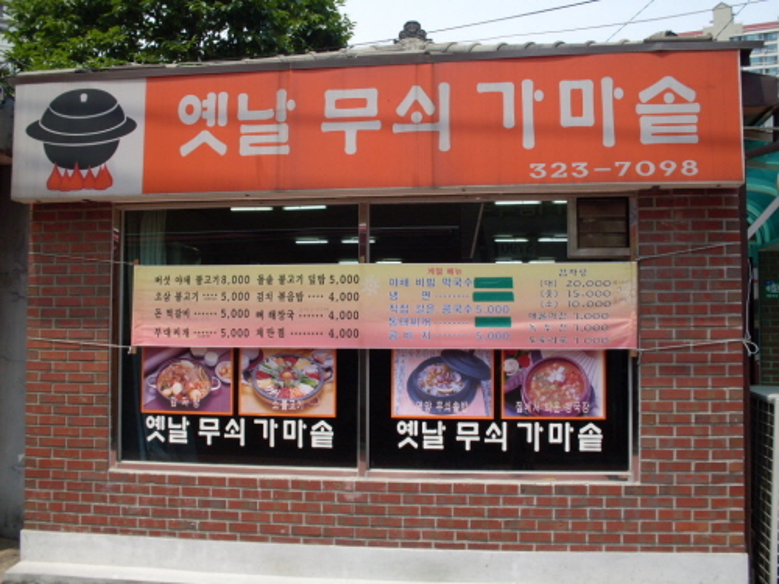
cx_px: 390
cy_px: 292
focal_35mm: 38
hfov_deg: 49.0
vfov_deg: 37.7
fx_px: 855
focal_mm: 6.3
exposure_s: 1/125
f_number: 8.4
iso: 80
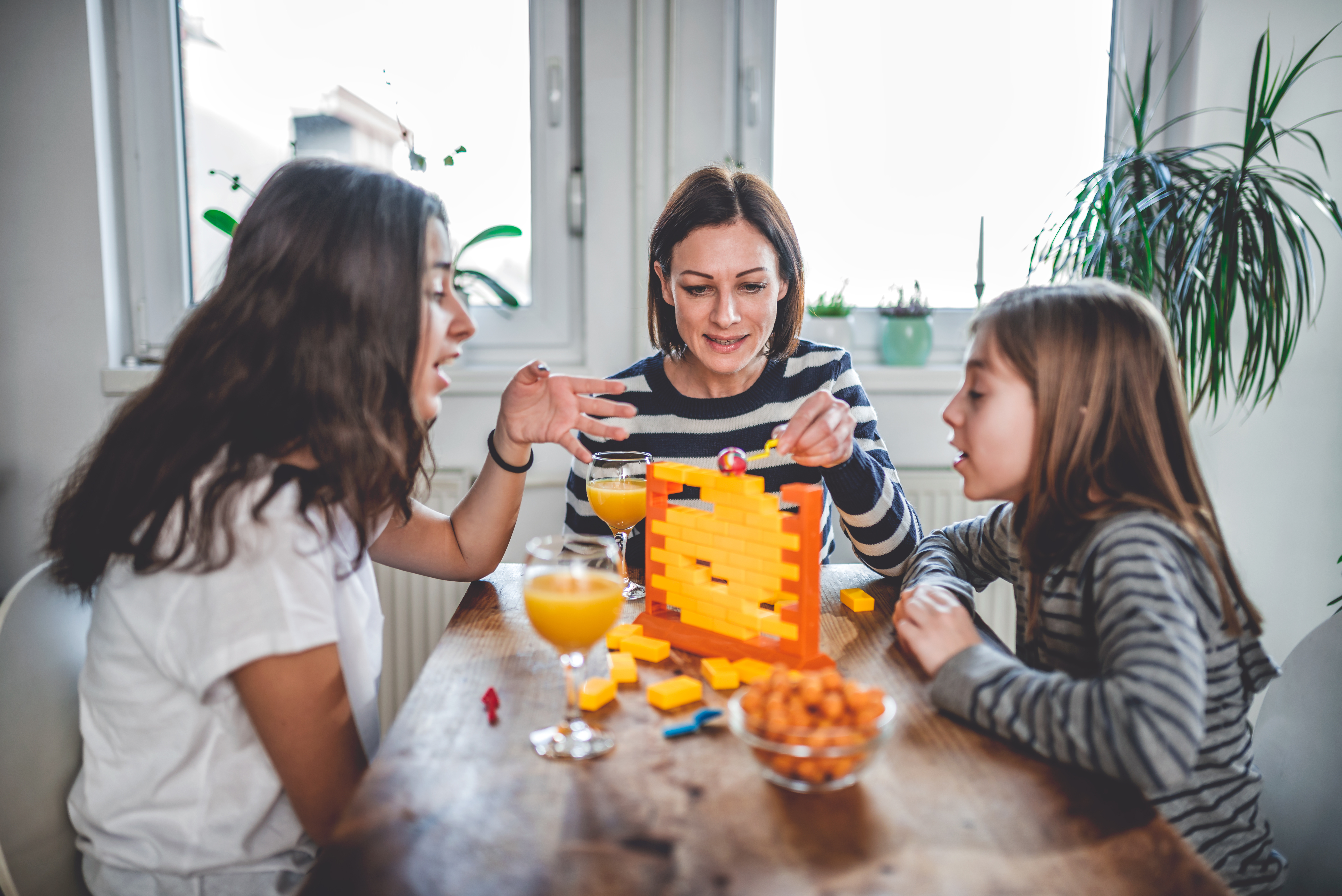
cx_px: 671
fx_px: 1305
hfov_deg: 54.4
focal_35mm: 35
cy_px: 448
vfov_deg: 37.9
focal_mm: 35
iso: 200
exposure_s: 1/200
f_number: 1.4
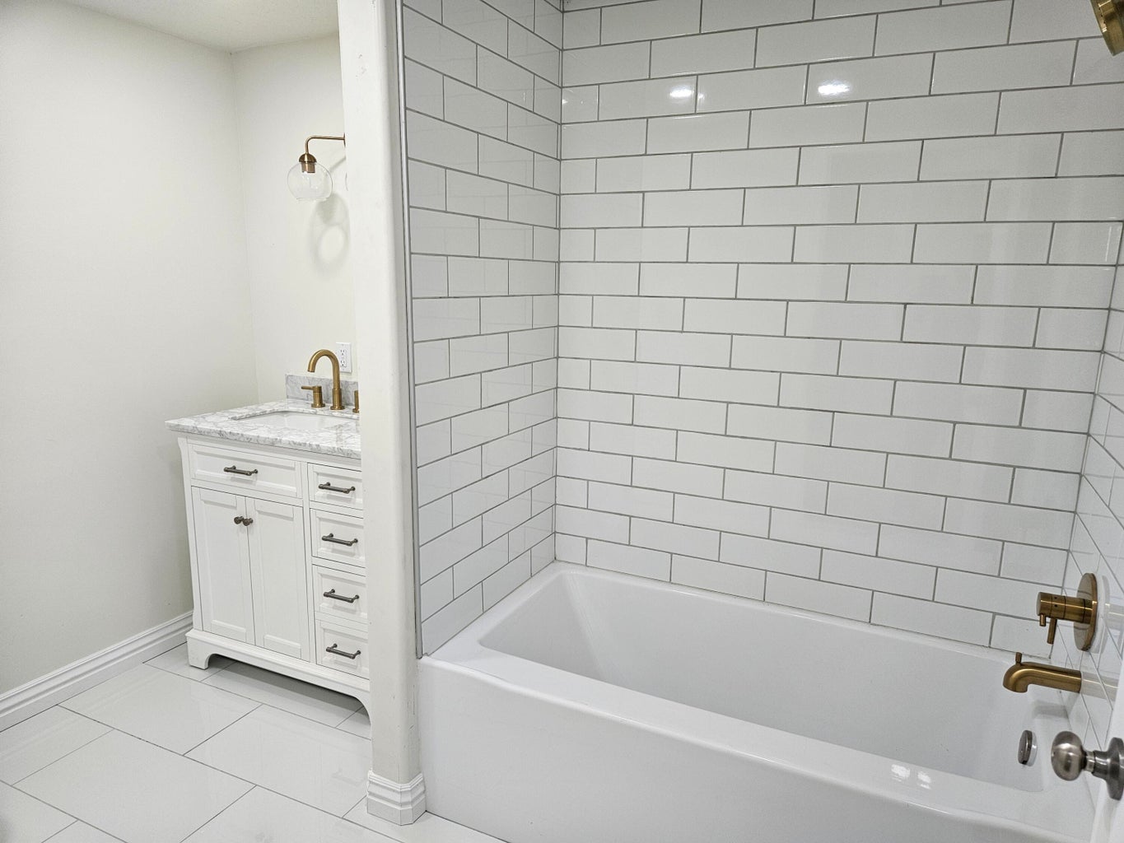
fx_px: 747
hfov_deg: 73.9
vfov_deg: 58.9
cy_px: 422
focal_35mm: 23
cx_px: 562
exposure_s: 1/120
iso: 80
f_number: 1.8
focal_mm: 5.4
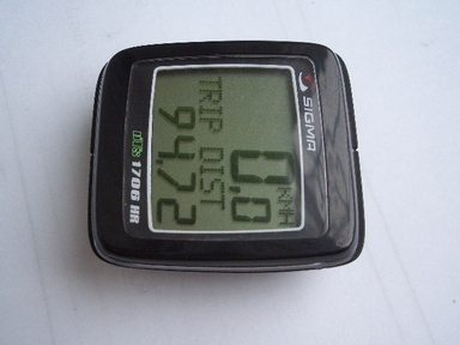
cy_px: 172
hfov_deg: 45.8
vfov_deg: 35.1
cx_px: 230
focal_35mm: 41
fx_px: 545
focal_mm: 6.8
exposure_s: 1/100
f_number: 2.8
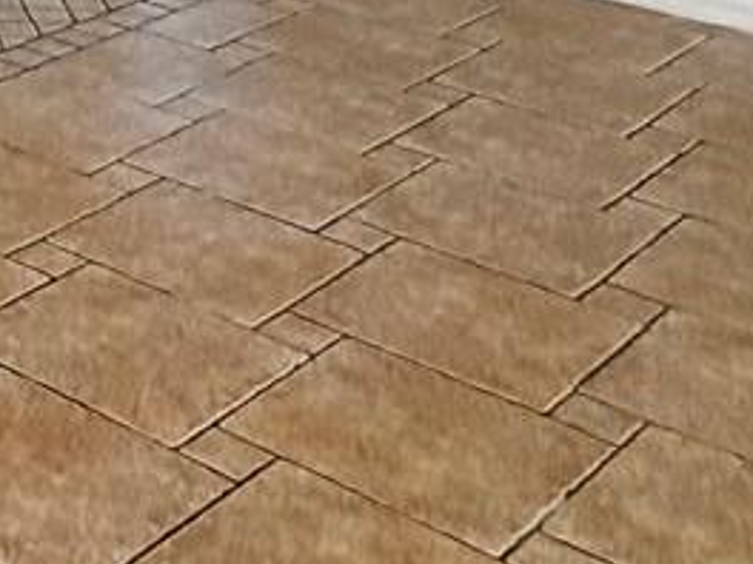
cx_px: -436
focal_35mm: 85
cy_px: -530
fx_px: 1849
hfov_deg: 19.5
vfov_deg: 14.6
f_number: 2.2
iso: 64
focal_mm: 2.22
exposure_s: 1/159
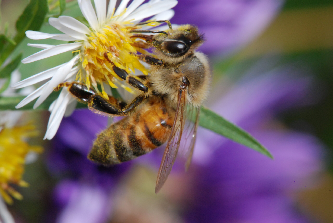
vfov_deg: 5.1
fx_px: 2501
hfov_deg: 7.6
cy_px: 112
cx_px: 166
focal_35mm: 270
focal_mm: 180
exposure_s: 1/200
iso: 800
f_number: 18
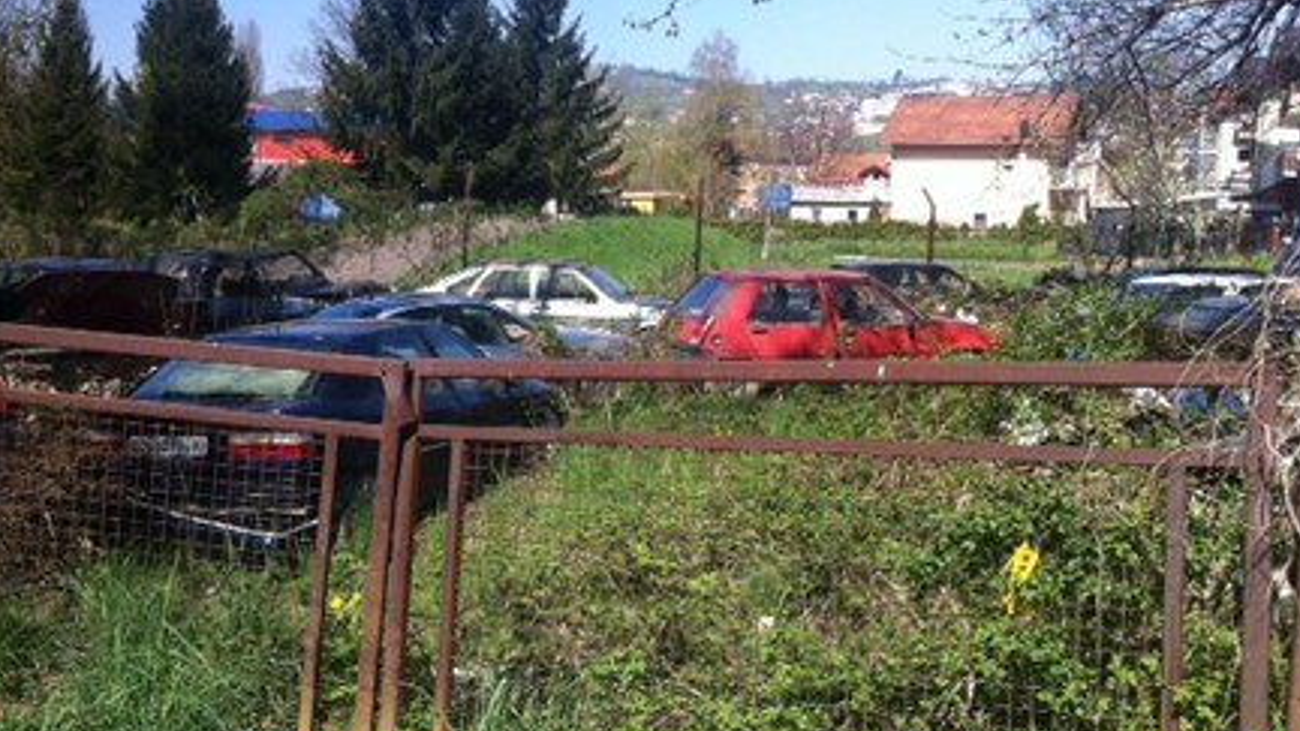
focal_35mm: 44
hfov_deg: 46.4
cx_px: 602
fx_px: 1517
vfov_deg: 27.1
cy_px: 320
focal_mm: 3.85
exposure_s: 1/686
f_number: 2.8
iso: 80
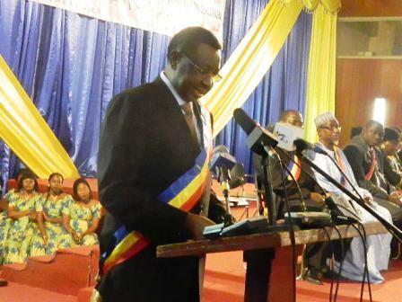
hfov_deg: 27.8
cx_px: 201
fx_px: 813
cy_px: 151
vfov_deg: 21.0
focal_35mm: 70
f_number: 4
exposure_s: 1/25
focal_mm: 12.6
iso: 1600
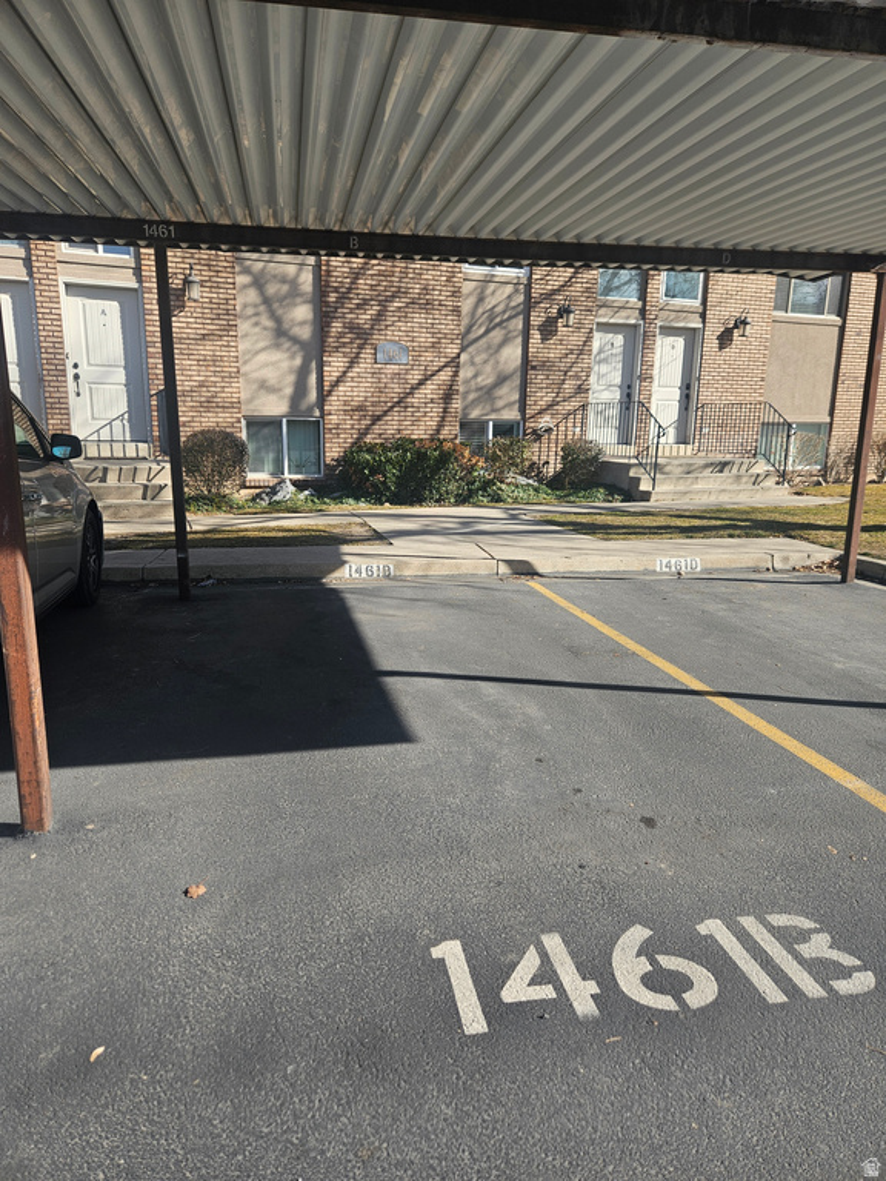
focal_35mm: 23
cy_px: 590
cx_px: 443
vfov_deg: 73.9
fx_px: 785
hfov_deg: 58.9
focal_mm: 5.4
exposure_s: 1/950
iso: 25
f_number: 1.8
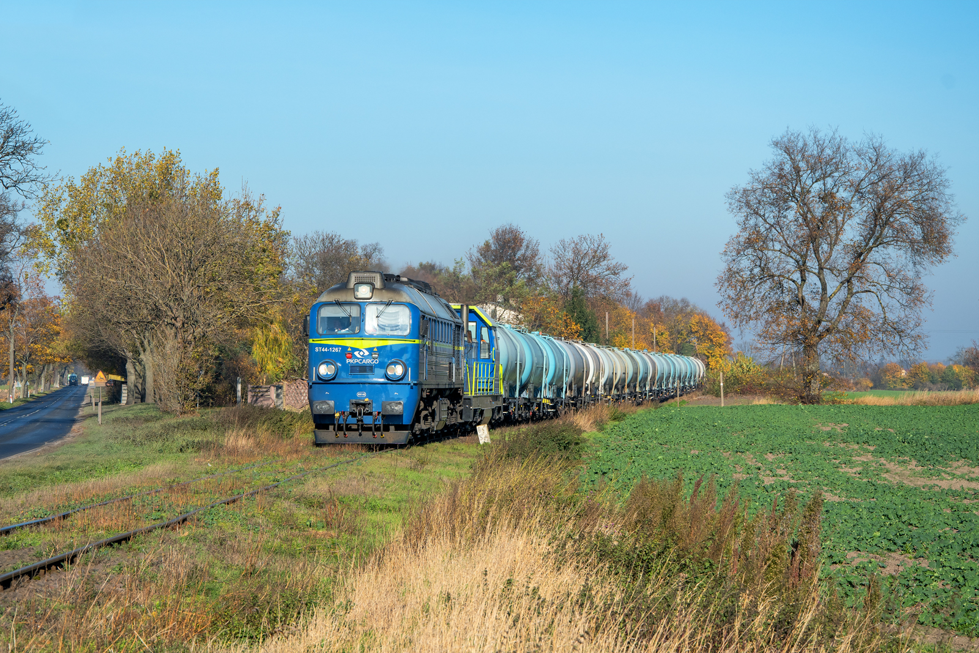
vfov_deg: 13.8
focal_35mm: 99
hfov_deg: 20.6
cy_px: 326
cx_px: 490
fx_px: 2692
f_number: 9
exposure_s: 1/800
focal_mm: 66
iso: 125
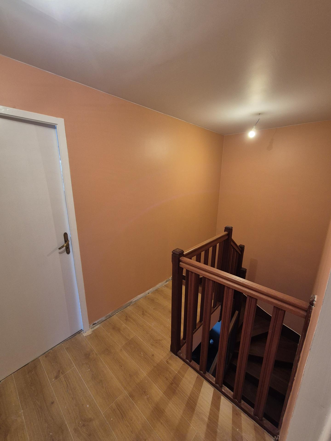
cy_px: 220
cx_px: 166
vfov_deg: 106.2
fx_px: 166
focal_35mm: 13
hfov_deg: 89.9
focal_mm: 2.2
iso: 250
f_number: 2.2
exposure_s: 1/50
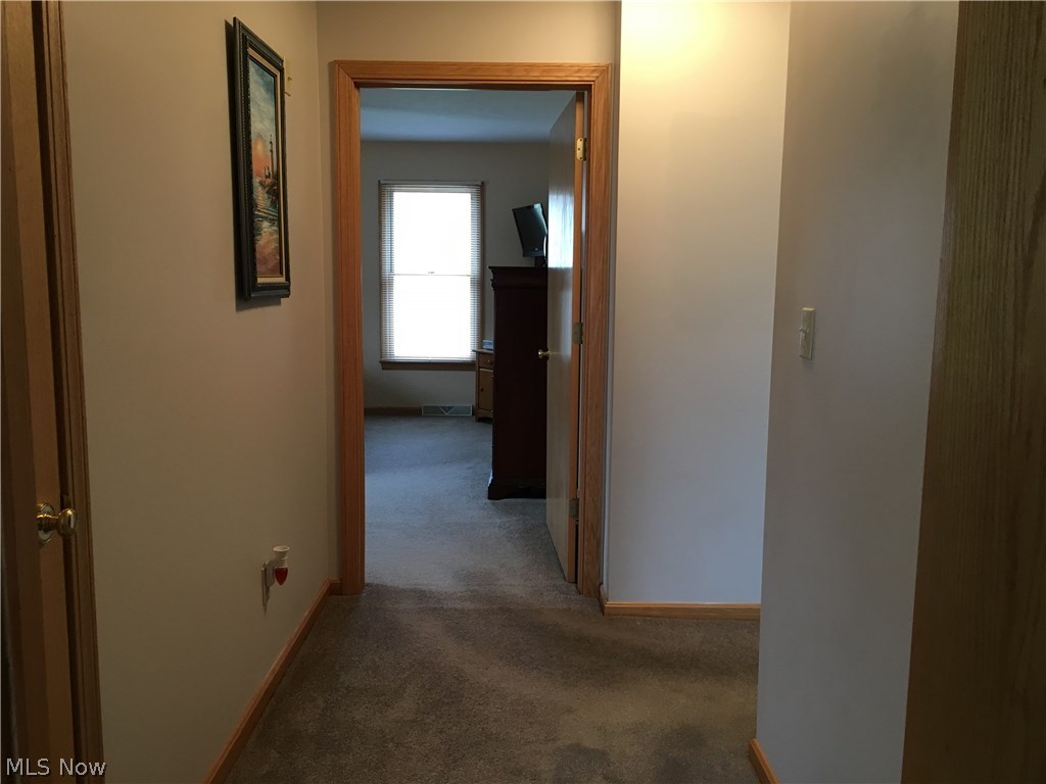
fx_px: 876
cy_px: 392
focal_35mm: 29
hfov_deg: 61.7
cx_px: 523
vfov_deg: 48.2
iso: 80
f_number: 2.2
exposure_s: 1/30
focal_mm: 4.15
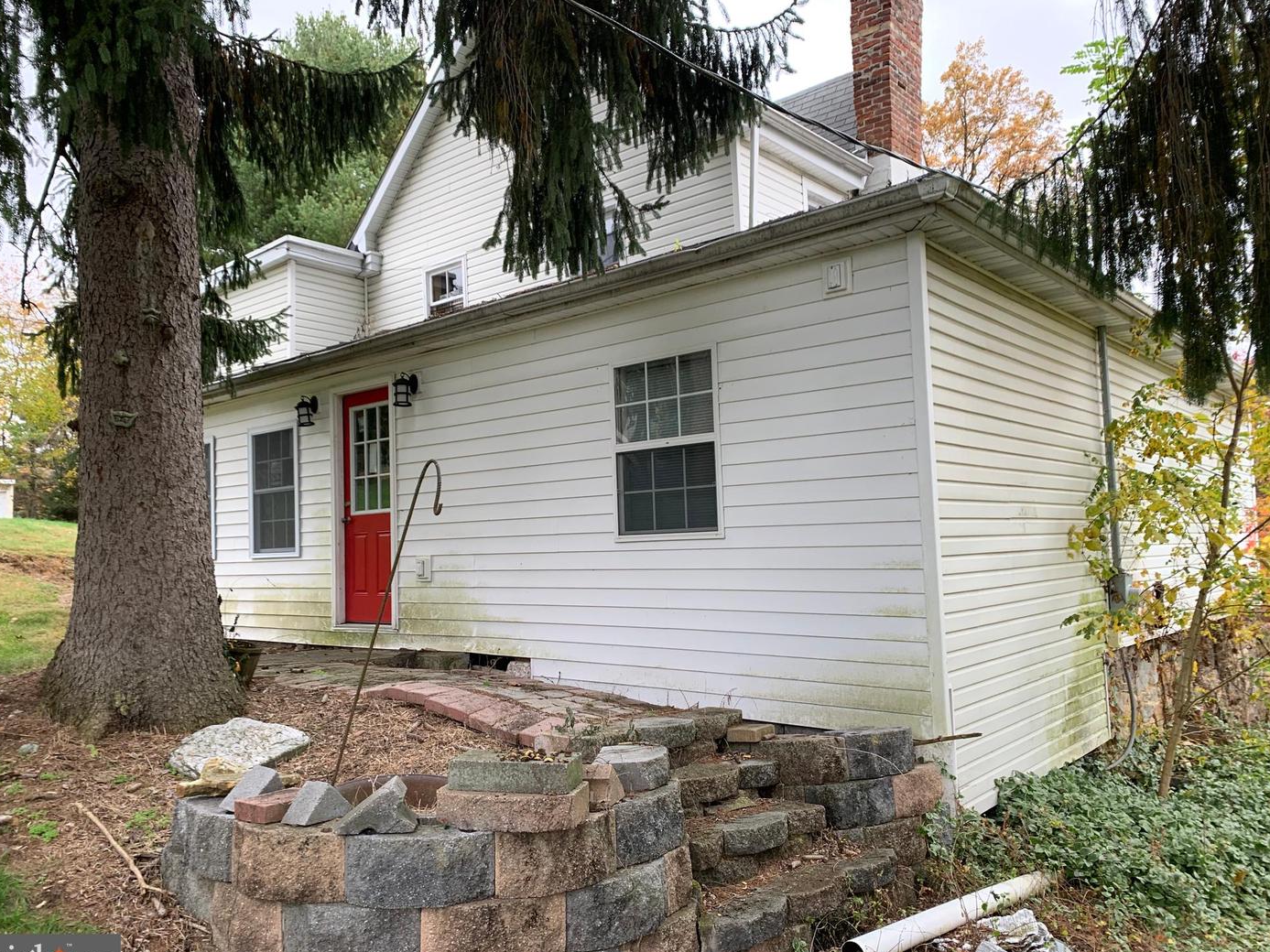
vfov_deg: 51.3
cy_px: 492
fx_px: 990
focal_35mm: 27
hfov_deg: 65.3
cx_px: 619
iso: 64
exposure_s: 1/121
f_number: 1.8
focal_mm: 4.25
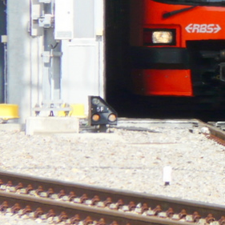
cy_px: -6
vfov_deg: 1.5
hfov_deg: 1.5
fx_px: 8802
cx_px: 396
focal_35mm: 1197
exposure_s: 1/400
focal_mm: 62.4
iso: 100
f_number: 5.6
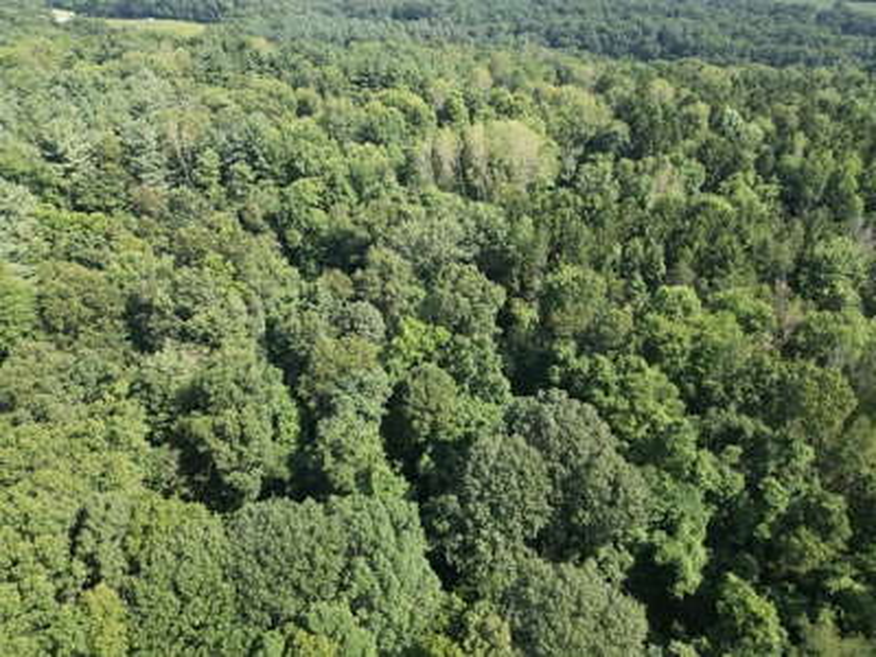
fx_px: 607
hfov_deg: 71.6
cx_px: 438
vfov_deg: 56.8
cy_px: 328
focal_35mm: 24
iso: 100
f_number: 1.7
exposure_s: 1/725
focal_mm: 6.72
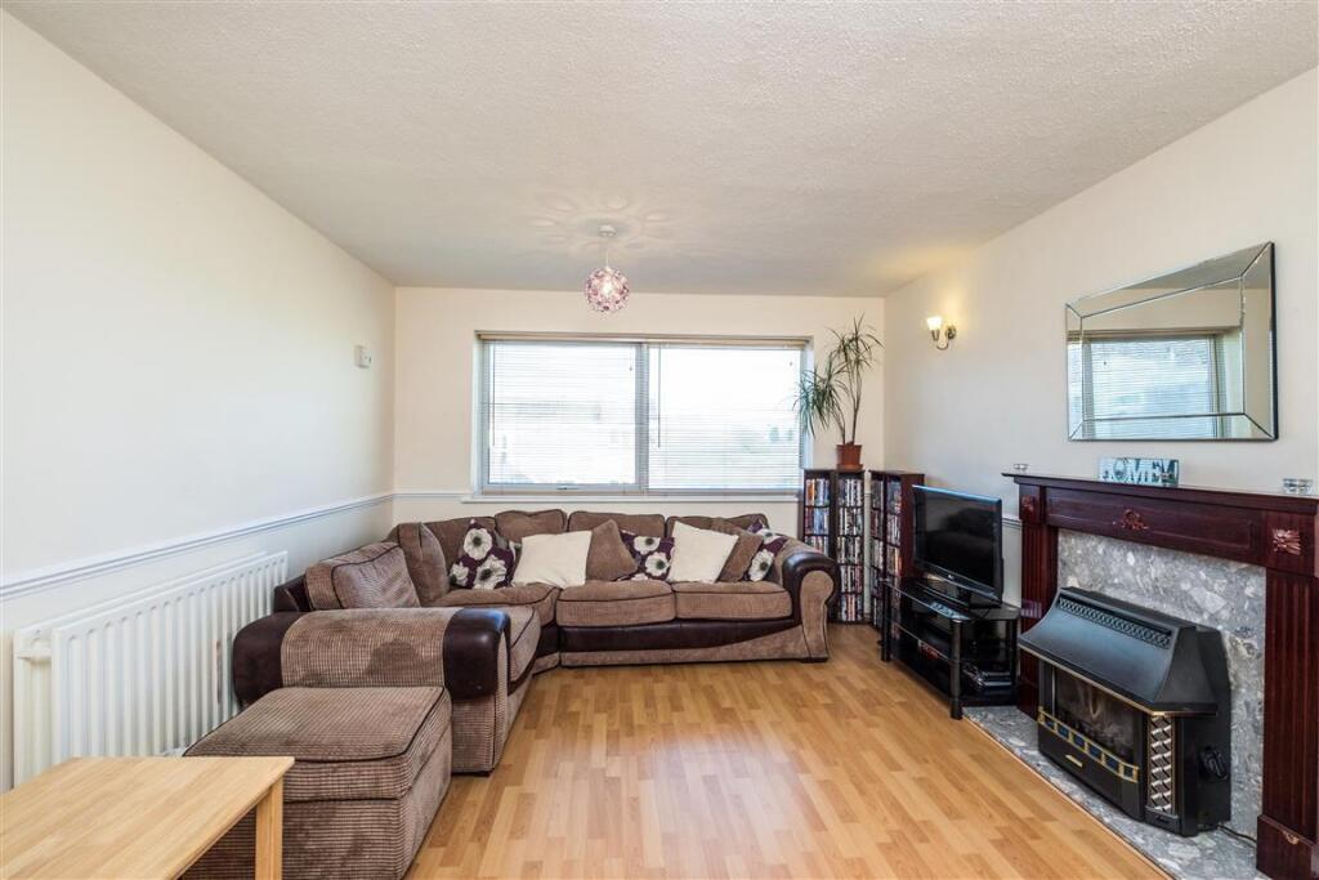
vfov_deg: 77.3
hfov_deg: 100.4
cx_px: 660
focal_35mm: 15
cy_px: 440
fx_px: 550
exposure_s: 1/15
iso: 200
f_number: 8
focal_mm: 10
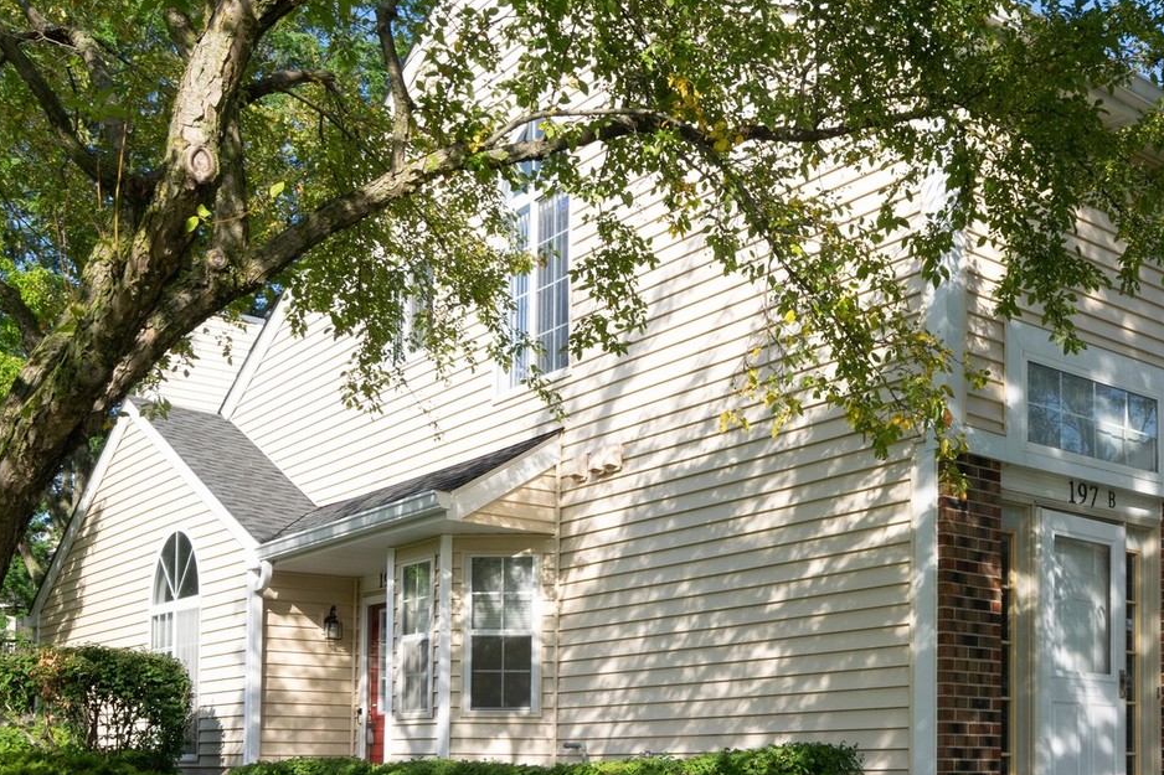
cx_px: 820
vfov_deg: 34.3
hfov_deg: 48.4
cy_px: 384
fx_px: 1256
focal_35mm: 39
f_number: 9
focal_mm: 15
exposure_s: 1/200
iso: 200
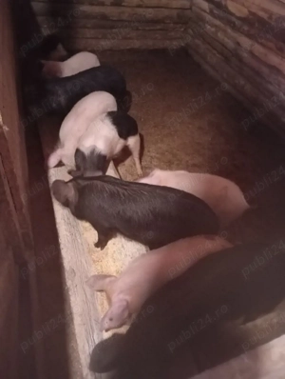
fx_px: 306
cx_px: 142
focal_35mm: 28
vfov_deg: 63.4
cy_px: 190
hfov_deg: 49.9
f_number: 1.8
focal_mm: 4.27
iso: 9281
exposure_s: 1/14.3
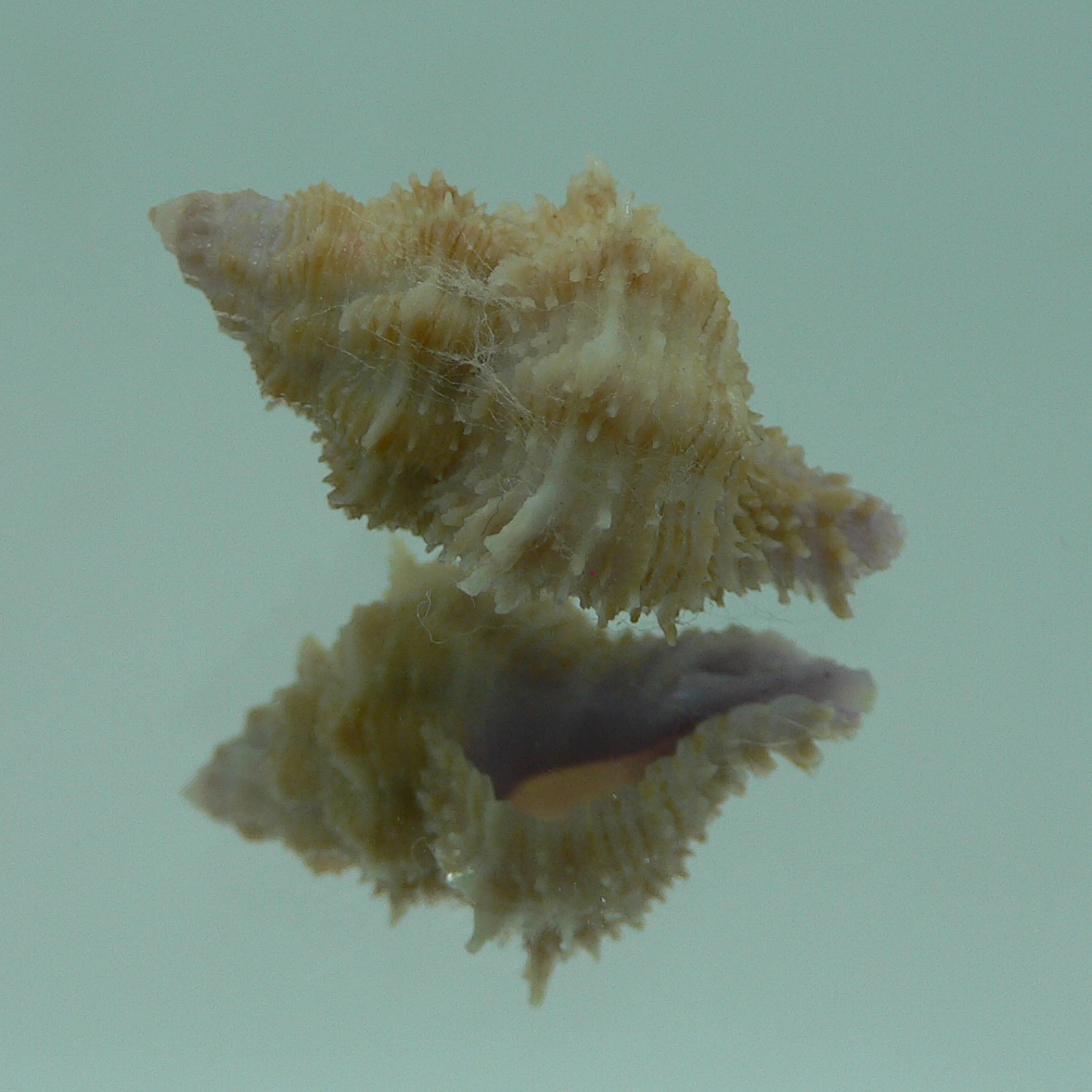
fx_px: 1892
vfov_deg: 32.1
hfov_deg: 32.2
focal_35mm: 53
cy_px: 436
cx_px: 488
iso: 80
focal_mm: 4.6
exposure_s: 1/80
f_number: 2.8
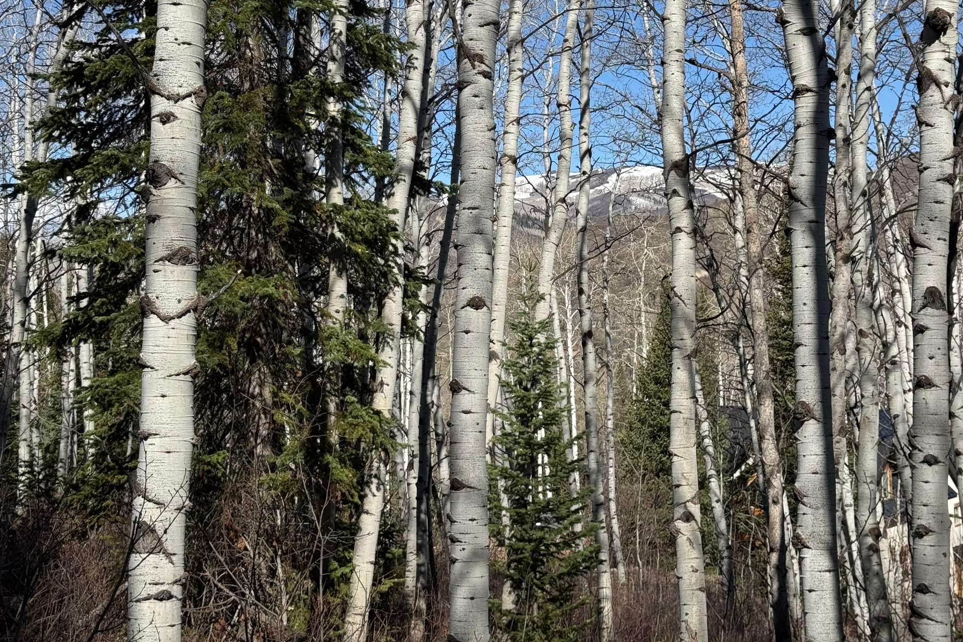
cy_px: 232
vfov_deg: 23.7
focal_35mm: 57
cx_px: 535
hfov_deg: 35.0
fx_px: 1525
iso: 64
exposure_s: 1/4049
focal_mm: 6.76
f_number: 1.78
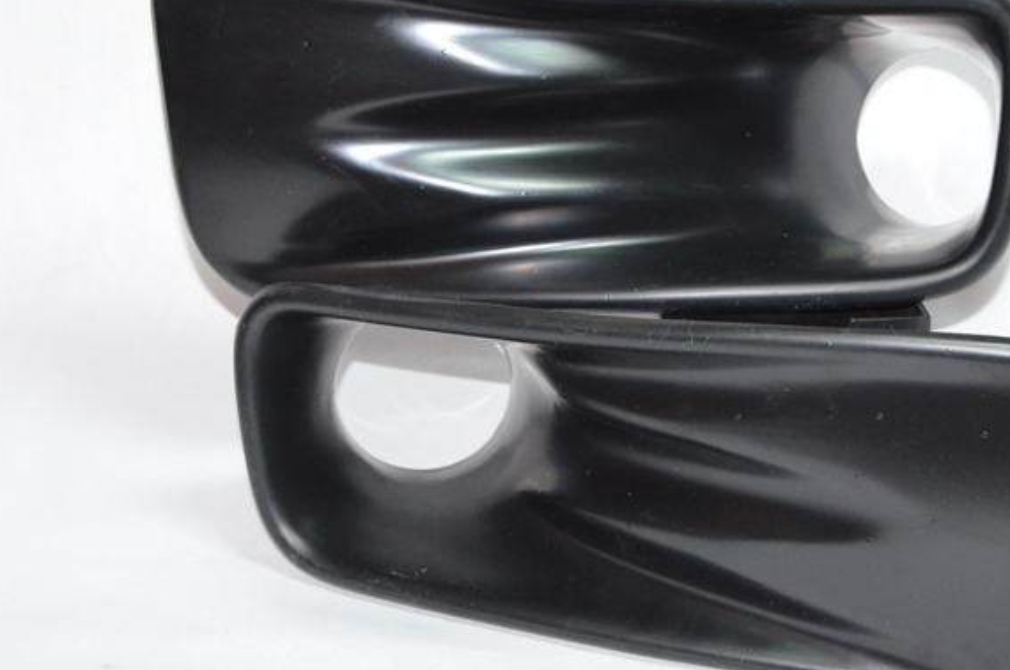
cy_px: 310
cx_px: 597
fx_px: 2652
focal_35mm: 95
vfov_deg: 14.4
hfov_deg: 21.5
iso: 3200
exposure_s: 1/60
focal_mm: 45
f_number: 7.1
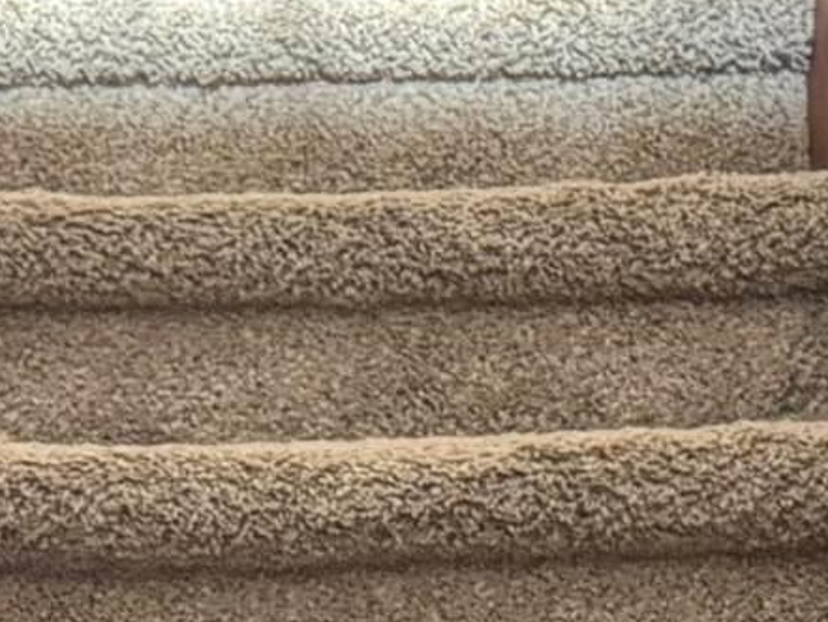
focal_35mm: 167
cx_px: 531
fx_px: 3996
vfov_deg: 8.7
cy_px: 973
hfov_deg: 11.8
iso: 800
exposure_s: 1/60
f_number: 1.78
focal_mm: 6.76
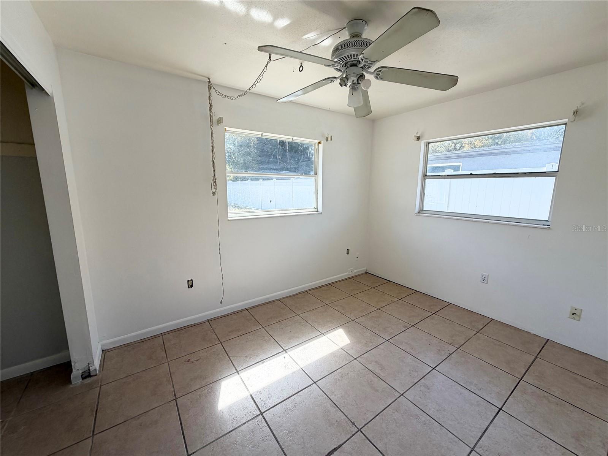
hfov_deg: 102.1
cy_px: 228
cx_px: 304
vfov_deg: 85.7
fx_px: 246
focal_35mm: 14
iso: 40
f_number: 2.2
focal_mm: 2.22
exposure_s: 1/217
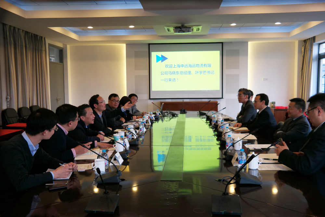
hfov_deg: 53.1
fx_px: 325
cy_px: 108
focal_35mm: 36
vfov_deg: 36.9
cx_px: 162
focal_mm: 24
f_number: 4
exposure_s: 1/50
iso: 400
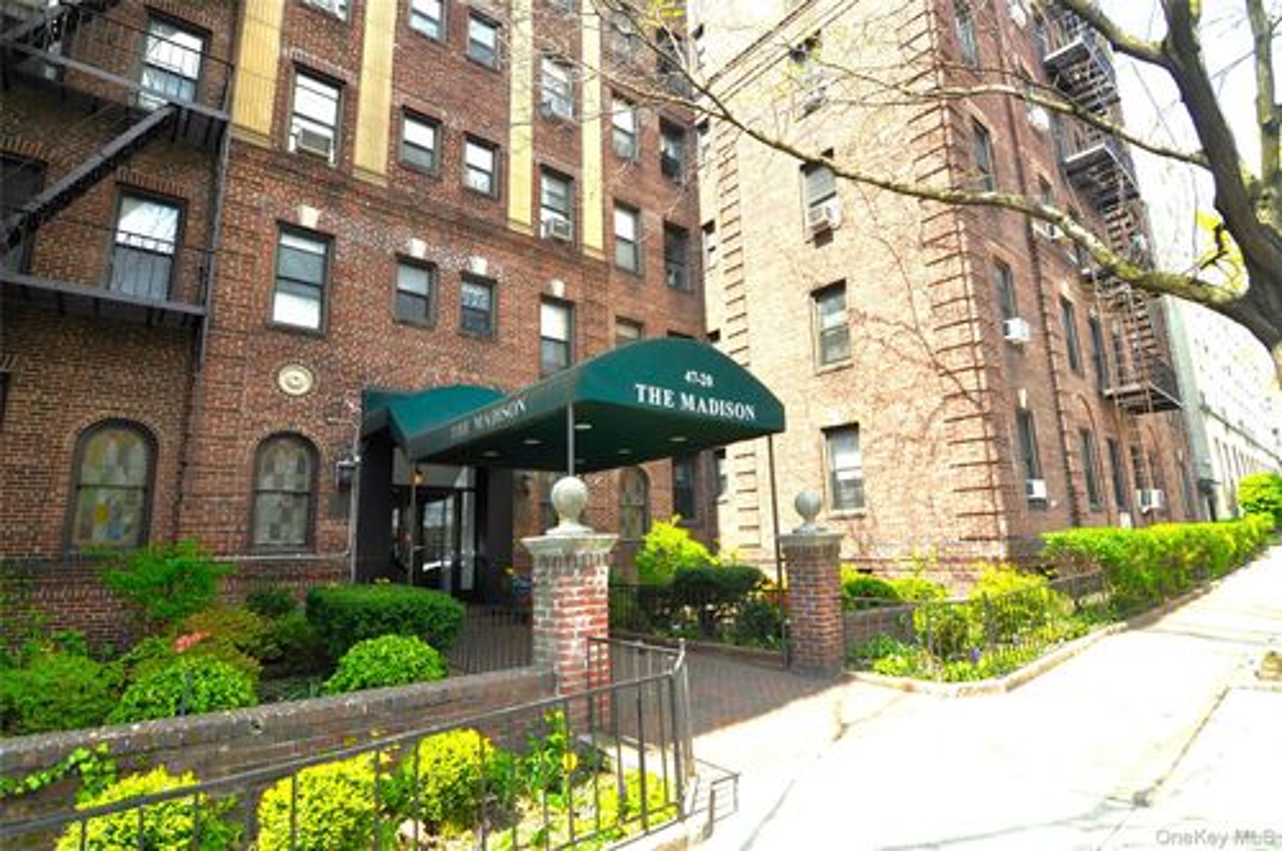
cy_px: 426
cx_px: 641
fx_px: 587
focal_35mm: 16
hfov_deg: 95.1
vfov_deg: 71.9
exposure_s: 1/200
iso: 200
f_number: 7.1
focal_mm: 11
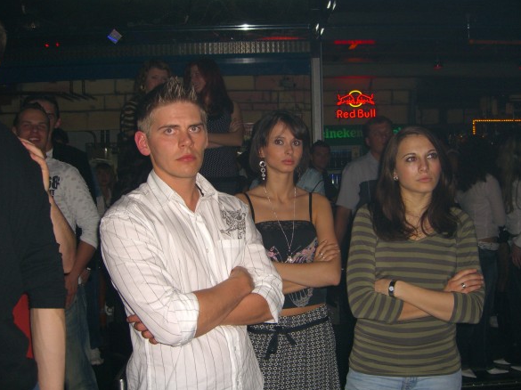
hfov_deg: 47.9
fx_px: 587
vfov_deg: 36.8
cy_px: 197
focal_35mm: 39
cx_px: 259
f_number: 2.8
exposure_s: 1/60
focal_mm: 7.9
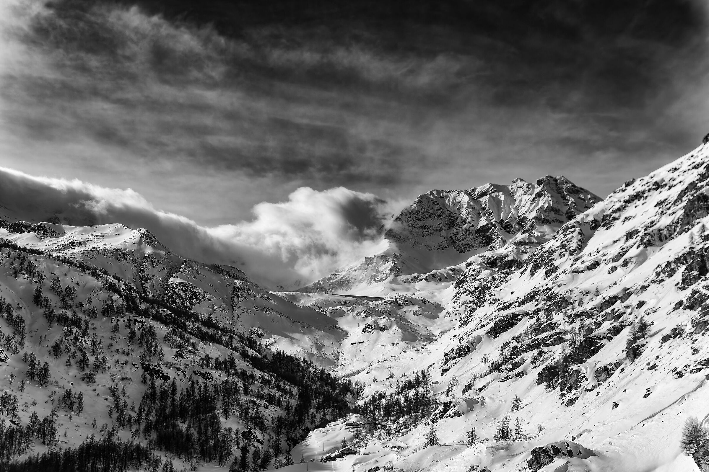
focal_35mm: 36
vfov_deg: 36.9
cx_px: 354
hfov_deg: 53.1
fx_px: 709
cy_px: 236
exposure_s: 1/4000
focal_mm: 24
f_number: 4
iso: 72
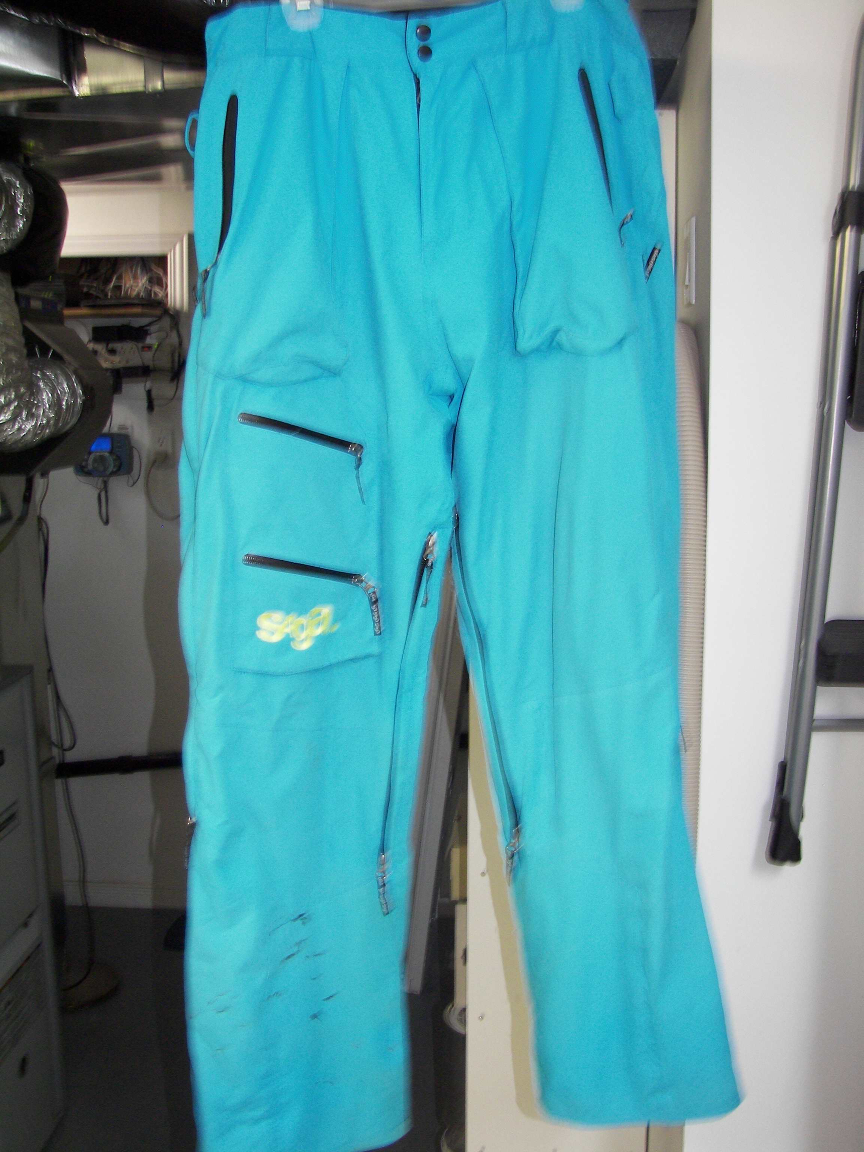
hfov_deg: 39.7
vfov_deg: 51.4
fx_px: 1198
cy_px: 576
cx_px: 432
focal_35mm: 36
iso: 125
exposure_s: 1/8
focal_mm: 6
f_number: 2.8
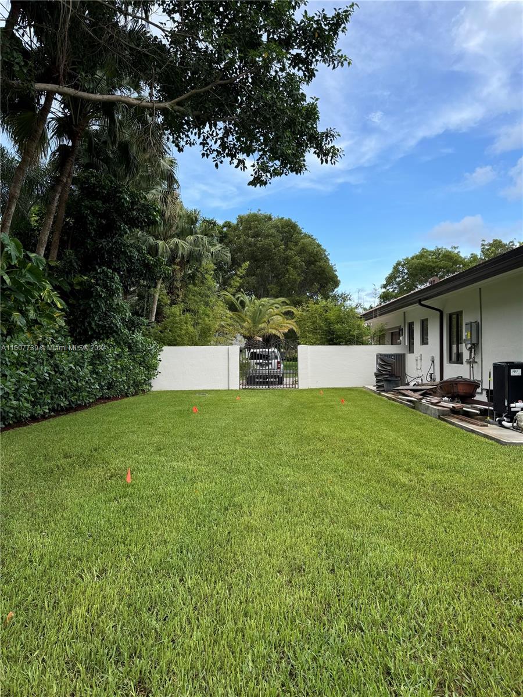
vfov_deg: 71.6
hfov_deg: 56.8
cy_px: 348
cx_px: 262
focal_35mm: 24
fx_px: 483
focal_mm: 6.76
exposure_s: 1/864
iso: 80
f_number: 1.78
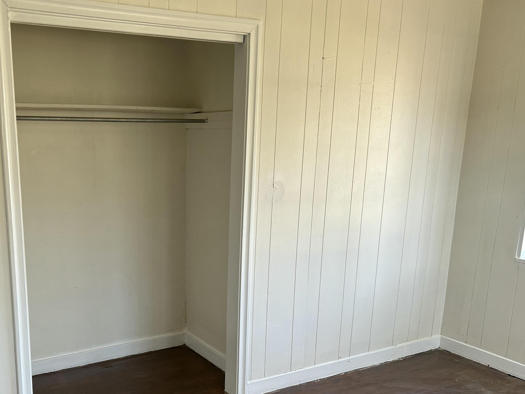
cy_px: 259
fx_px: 546
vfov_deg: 39.2
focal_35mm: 36
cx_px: 170
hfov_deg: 50.3
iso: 100
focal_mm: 5.7
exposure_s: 1/121
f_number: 1.5
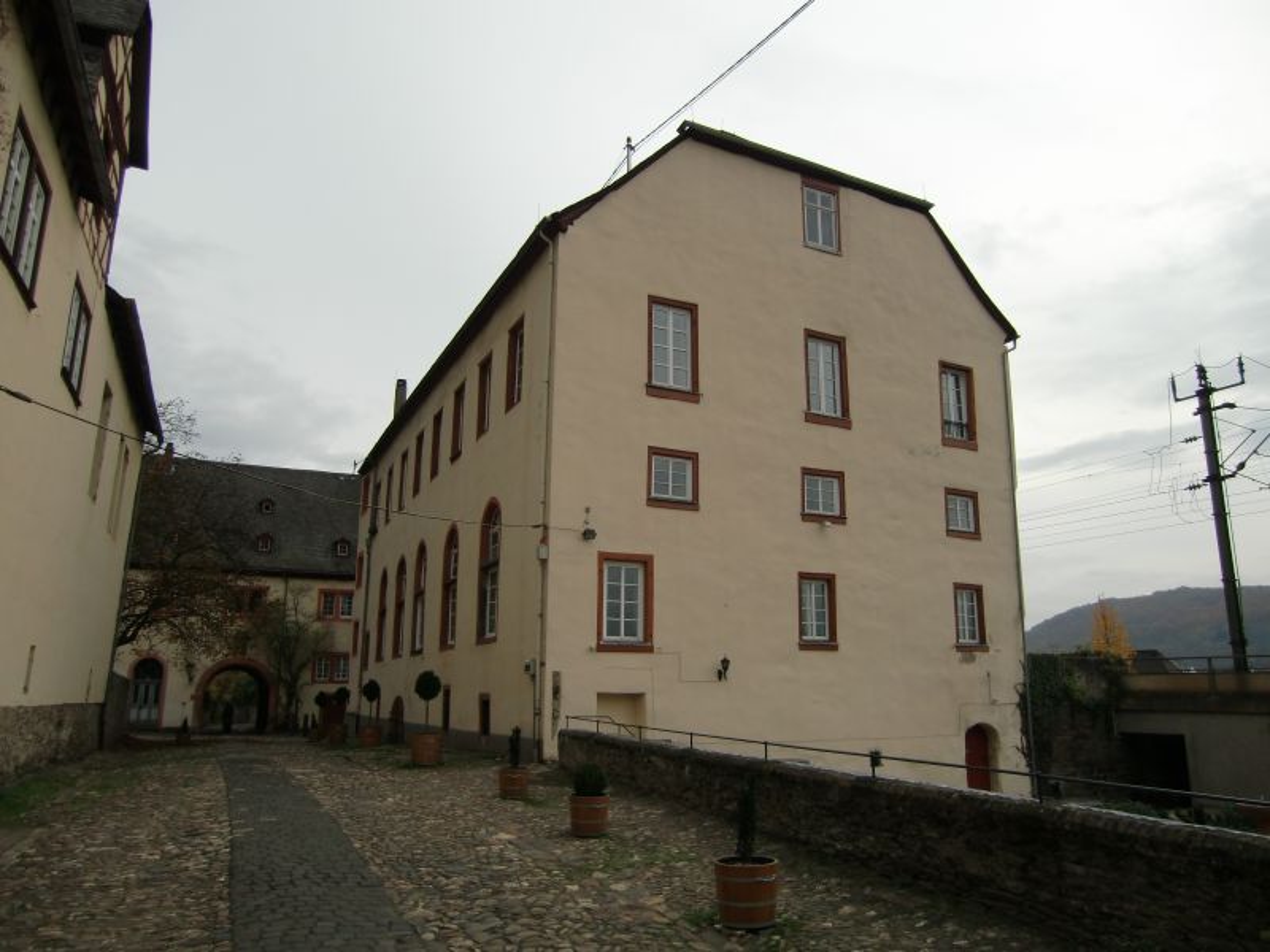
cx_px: 635
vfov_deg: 56.8
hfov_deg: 71.6
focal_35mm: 24
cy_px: 476
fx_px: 881
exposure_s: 1/500
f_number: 3.2
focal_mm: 4.3
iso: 64
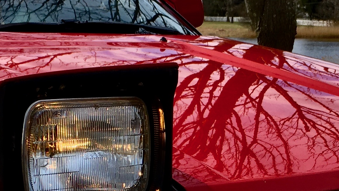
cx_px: 257
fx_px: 989
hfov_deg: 19.3
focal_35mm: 110
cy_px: 224
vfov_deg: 10.8
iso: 25
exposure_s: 1/1261
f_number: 2.2
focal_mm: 4.15
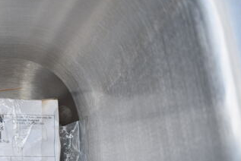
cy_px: 145
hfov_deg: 35.6
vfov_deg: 25.2
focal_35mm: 52
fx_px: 348
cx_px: 18
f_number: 4.5
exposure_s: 1/80
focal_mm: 18
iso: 100
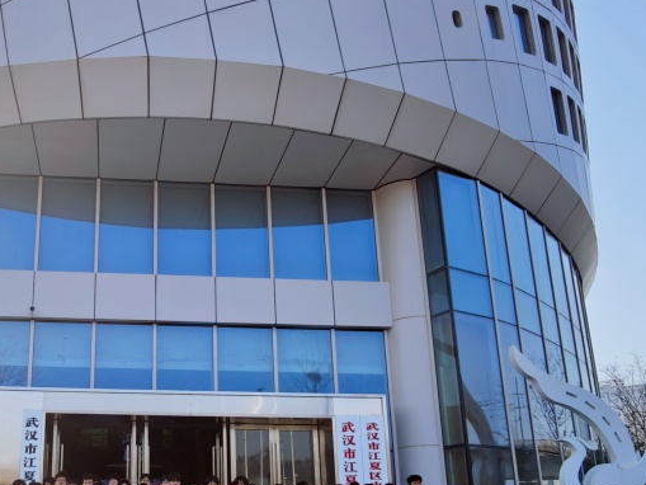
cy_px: 345
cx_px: 155
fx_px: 616
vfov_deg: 42.0
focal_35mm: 33
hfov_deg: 52.7
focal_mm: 2.13
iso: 50
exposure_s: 1/100
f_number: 2.2
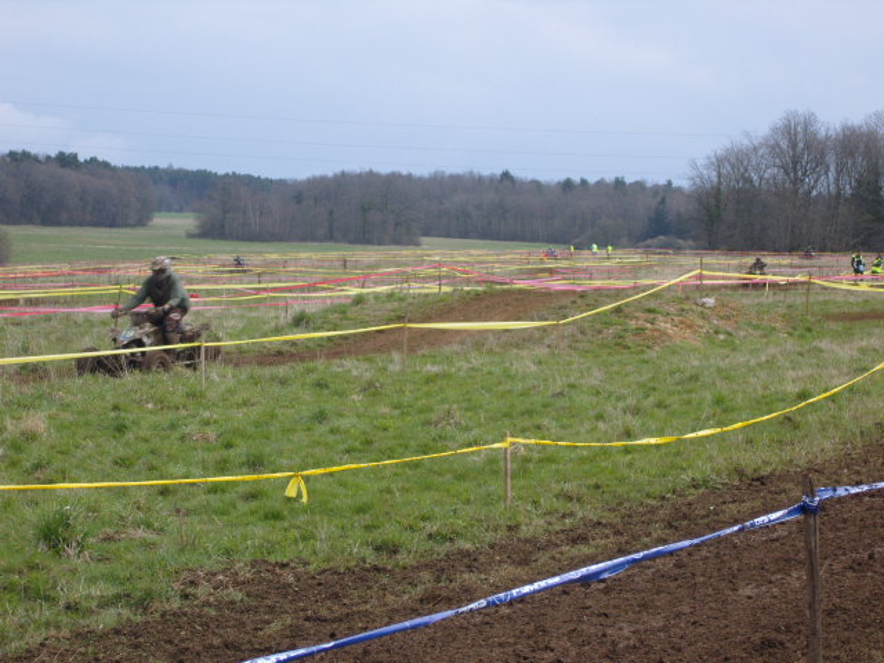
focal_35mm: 105
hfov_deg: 18.7
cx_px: 442
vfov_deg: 14.1
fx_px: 2681
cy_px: 332
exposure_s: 1/350
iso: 80
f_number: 5.1
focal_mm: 22.2
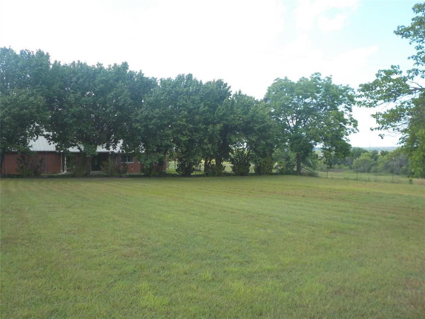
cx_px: 212
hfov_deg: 60.0
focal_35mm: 30
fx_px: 368
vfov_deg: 46.8
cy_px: 160
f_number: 3.3
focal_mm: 4.1
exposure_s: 1/400
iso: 125
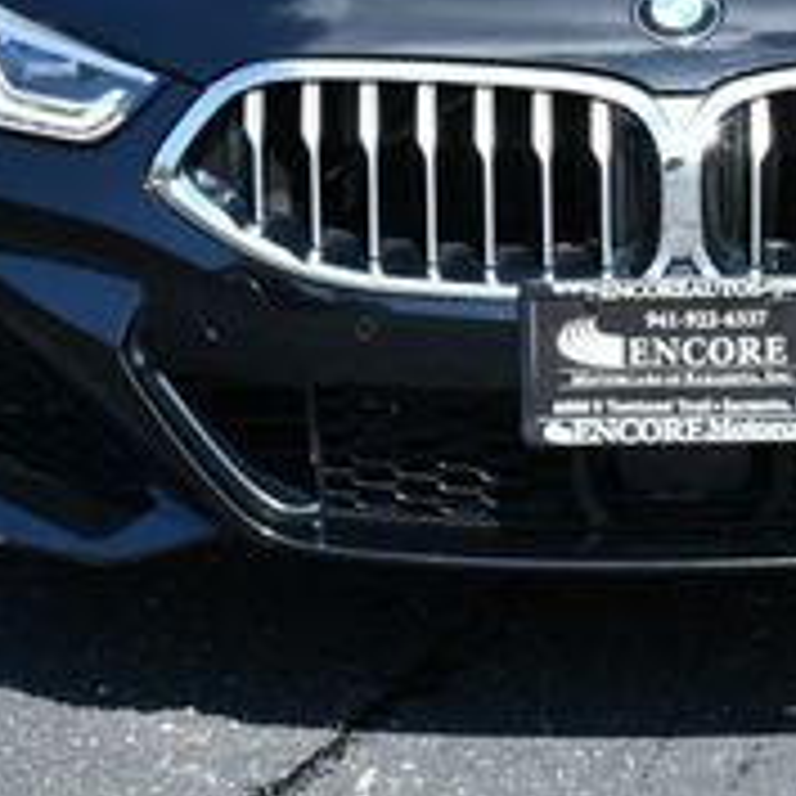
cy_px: -61
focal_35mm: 184
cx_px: 679
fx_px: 4787
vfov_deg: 9.4
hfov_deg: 9.5
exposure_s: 1/250
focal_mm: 30
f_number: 8
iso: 160
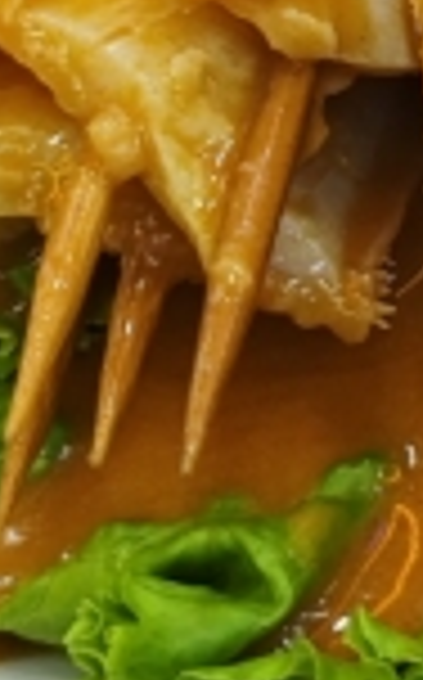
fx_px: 2386
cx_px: 1170
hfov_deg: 8.7
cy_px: -351
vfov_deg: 15.0
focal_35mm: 129
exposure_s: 1/100
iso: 113
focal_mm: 8.7
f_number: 1.9
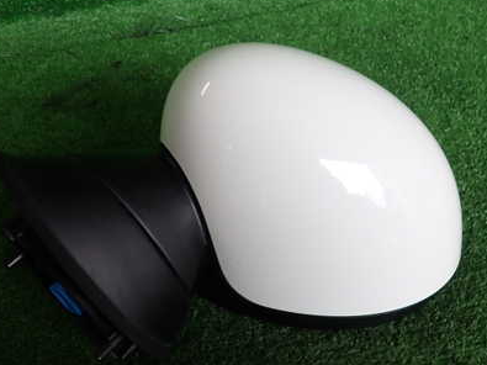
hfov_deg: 49.0
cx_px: 234
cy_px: 210
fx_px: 534
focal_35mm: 38
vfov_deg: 37.6
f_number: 2
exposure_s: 1/80
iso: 100
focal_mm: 4.5
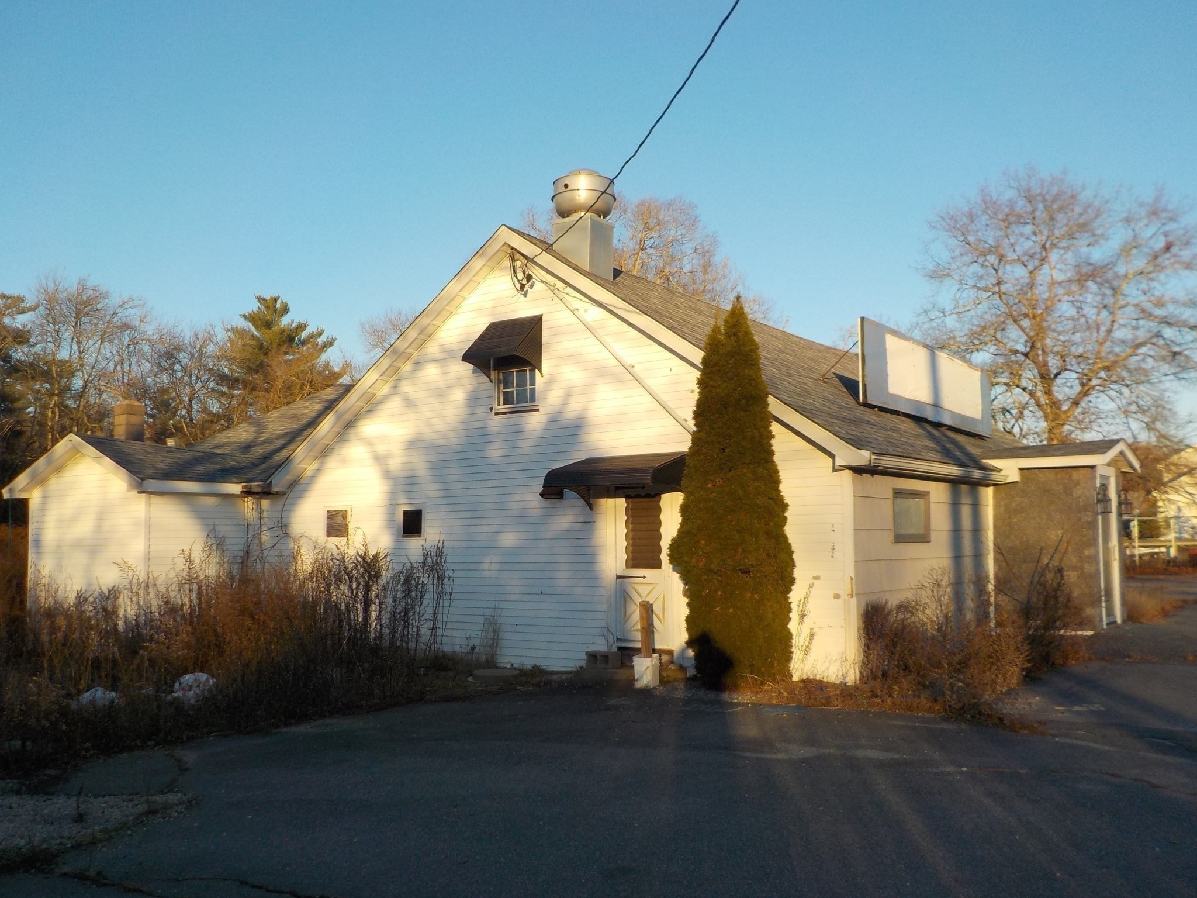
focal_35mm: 30
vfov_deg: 46.8
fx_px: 1037
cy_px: 449
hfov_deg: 60.0
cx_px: 598
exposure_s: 1/500
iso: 125
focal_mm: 4.1
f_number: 3.3
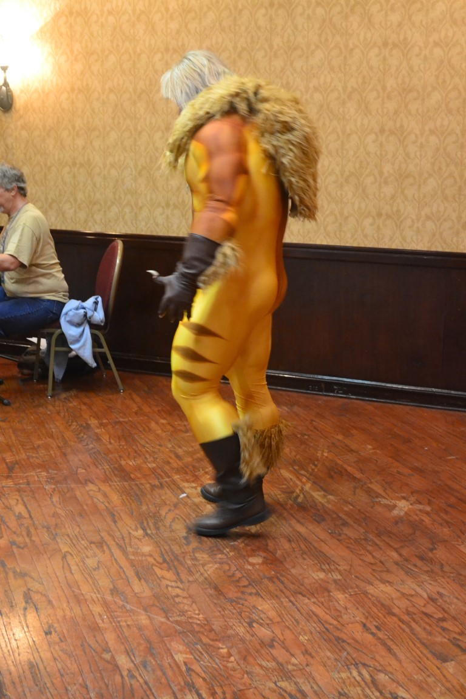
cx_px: 233
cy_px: 350
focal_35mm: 52
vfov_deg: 37.9
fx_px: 1019
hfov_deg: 25.8
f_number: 5
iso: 3200
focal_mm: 35
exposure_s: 1/15
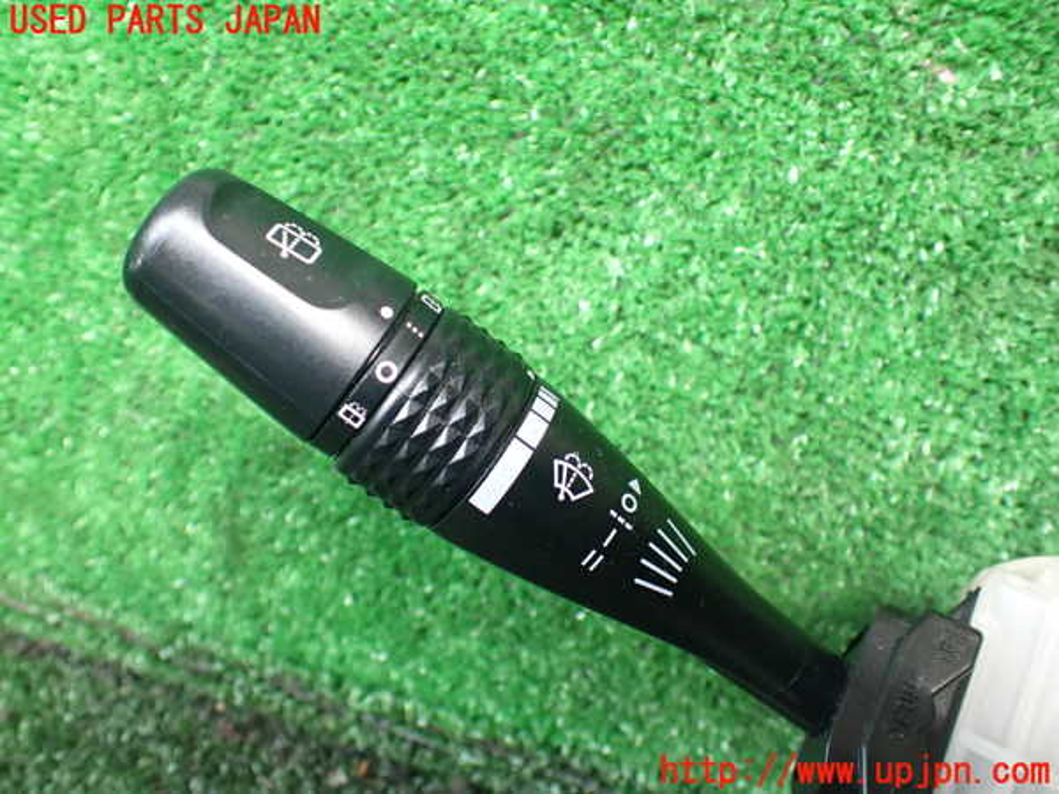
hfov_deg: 60.0
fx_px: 918
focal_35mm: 30
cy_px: 397
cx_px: 530
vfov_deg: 46.8
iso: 320
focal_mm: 5.4
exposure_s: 1/125
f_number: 2.3
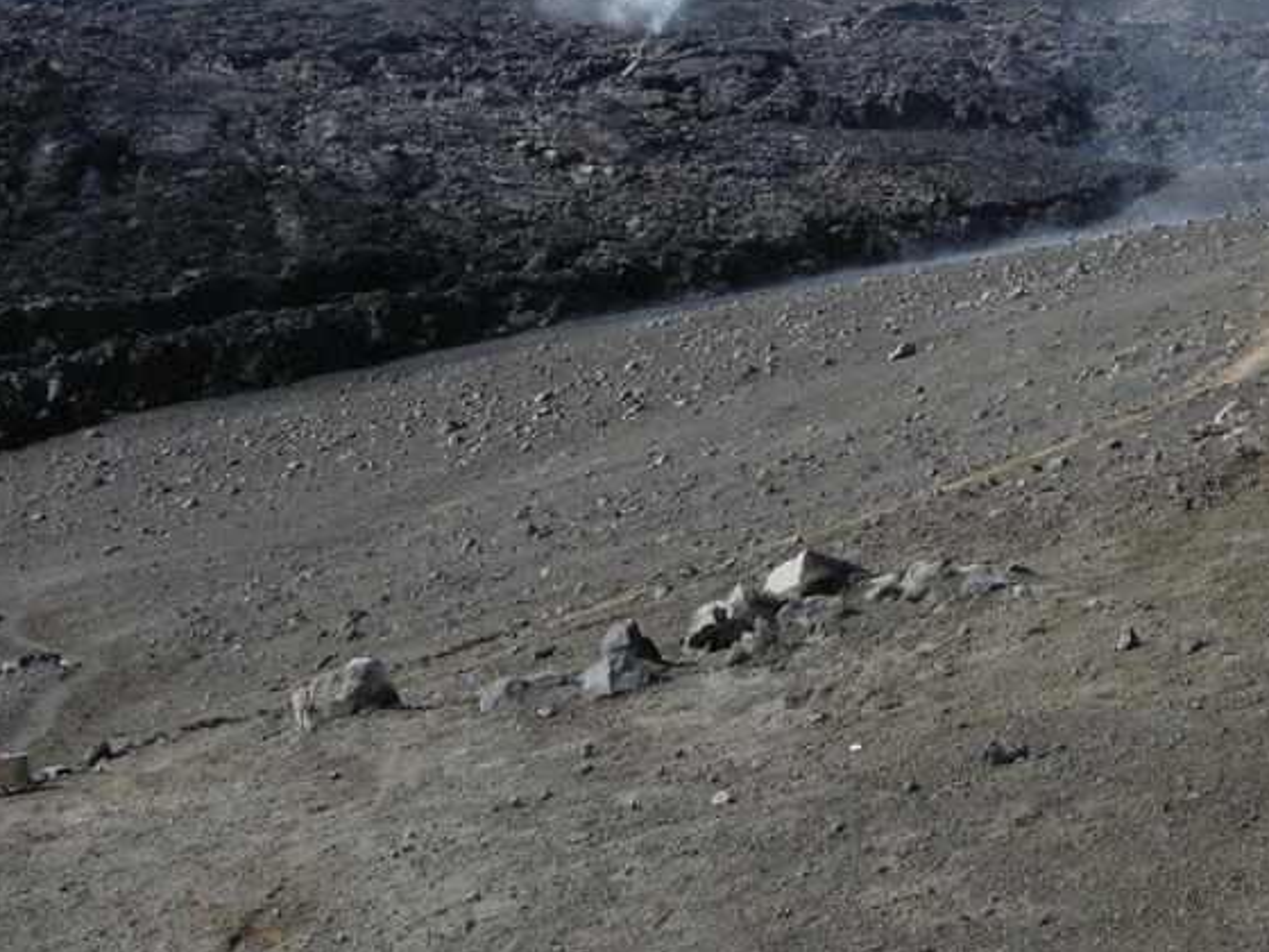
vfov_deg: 22.7
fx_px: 2346
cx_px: 970
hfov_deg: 29.7
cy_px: 238
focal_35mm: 64
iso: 100
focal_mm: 7.5
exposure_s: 1/310
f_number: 5.4
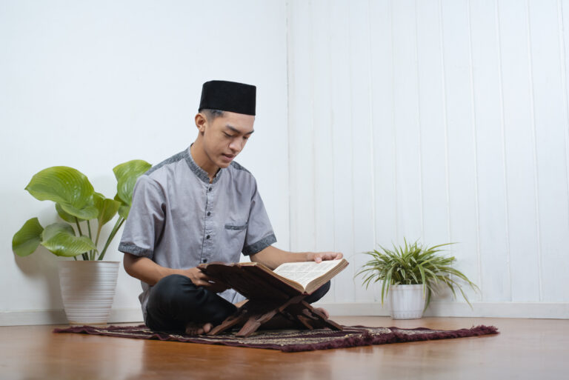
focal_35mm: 50
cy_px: 190
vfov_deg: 27.0
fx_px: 791
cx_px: 284
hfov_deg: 39.6
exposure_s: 1/160
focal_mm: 50
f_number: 5
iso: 200
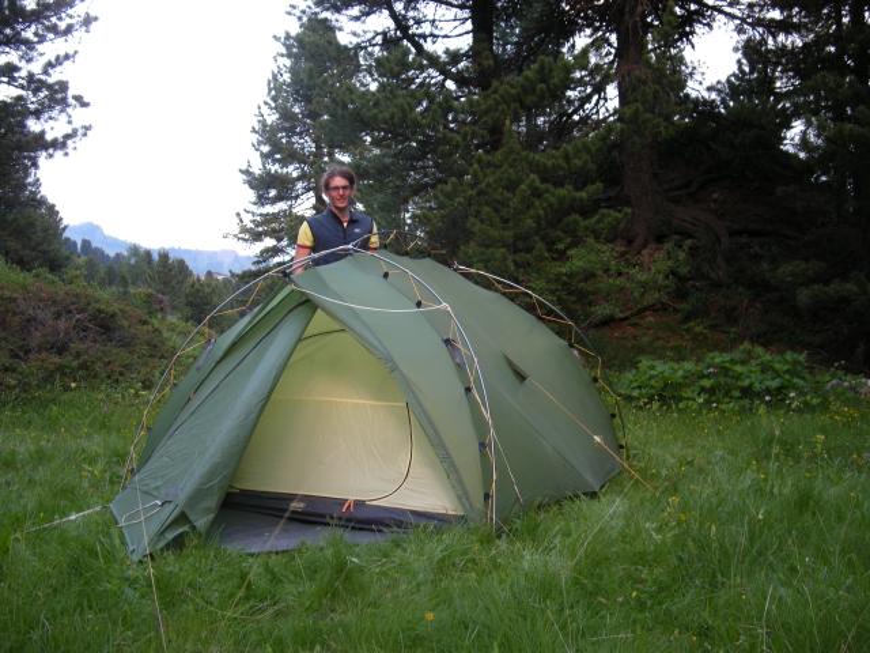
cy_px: 326
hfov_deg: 50.1
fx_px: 930
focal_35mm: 37
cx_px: 435
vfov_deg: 38.7
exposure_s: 1/10
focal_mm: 7.9
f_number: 2.8
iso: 64
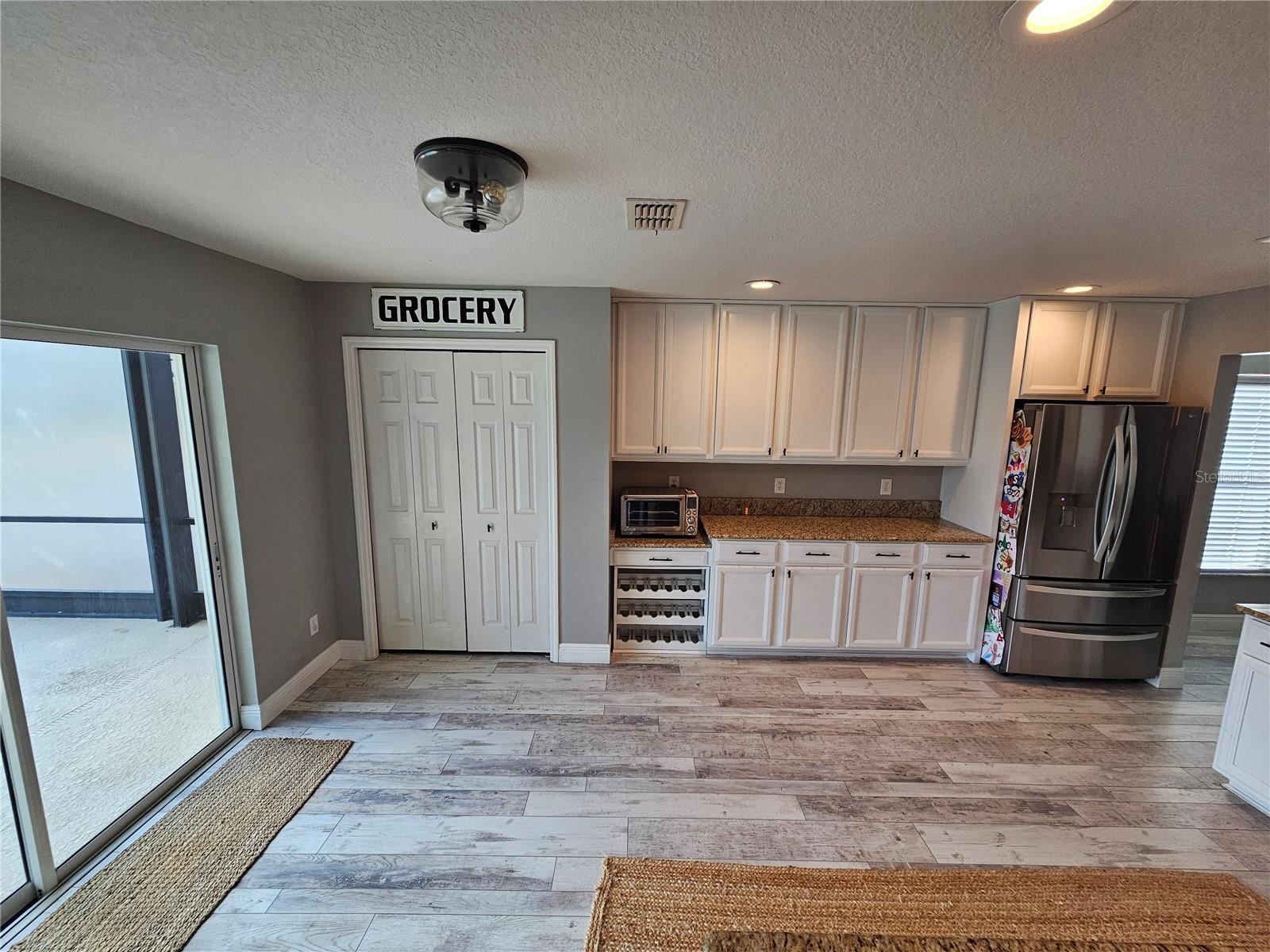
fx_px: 477
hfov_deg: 106.2
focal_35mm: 13
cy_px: 476
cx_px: 635
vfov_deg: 89.9
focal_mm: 2.2
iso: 64
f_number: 2.2
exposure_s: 1/77.4
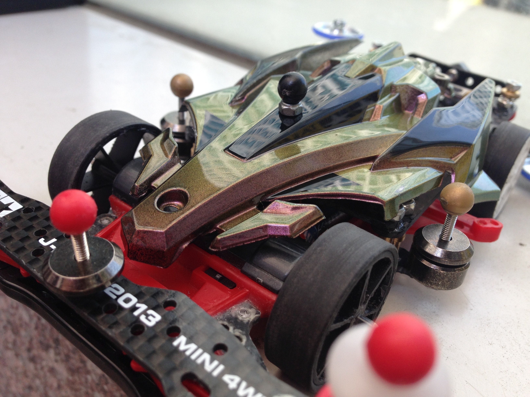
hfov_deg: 55.4
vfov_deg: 42.9
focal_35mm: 33
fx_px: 505
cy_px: 198
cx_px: 265
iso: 50
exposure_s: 1/123
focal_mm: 4.12
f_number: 2.4
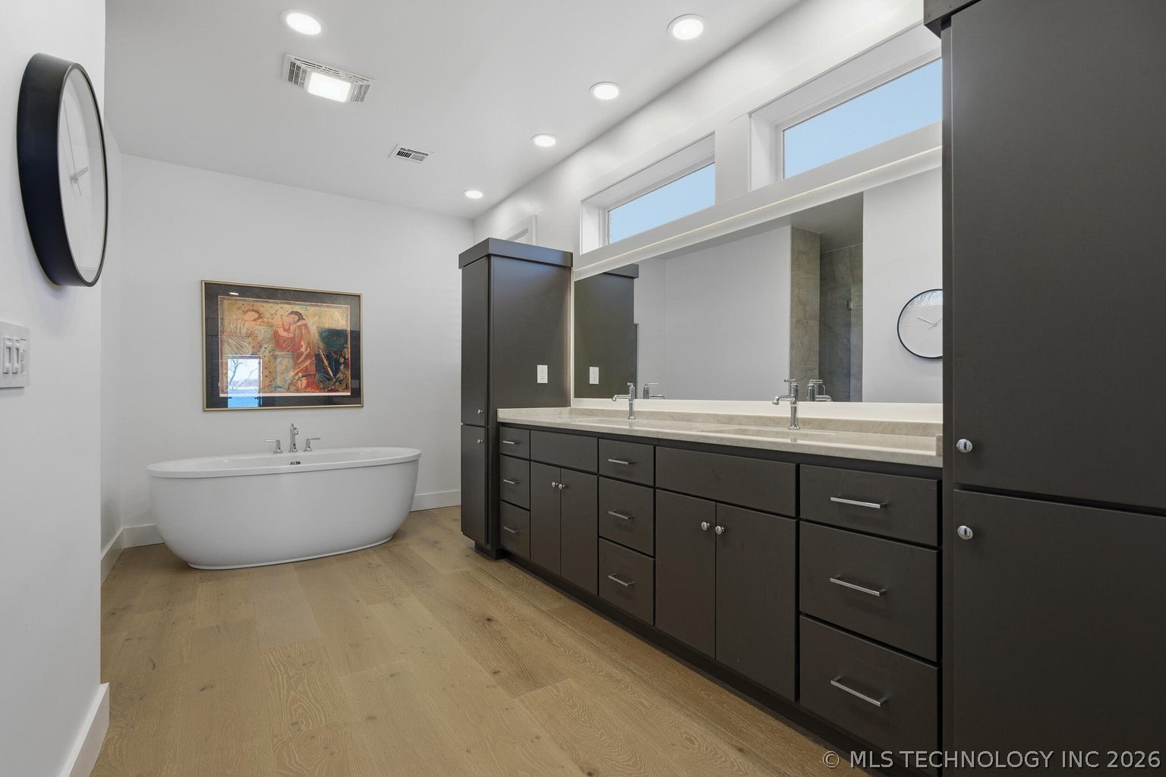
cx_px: 583
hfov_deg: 96.7
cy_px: 388
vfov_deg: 73.7
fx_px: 518
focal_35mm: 16
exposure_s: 1/250
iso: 160
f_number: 8
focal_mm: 16
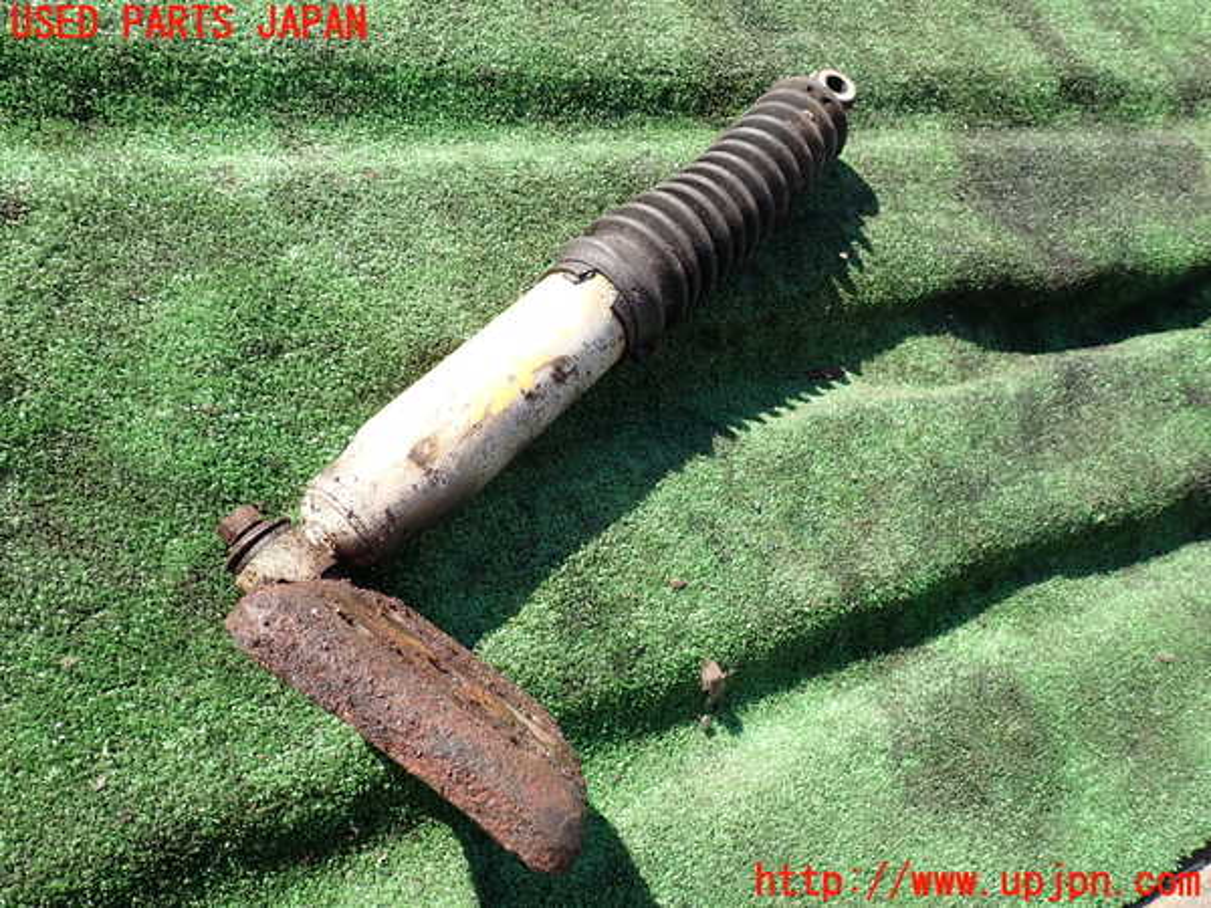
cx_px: 606
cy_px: 454
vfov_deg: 54.9
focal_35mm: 25
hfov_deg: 69.4
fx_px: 875
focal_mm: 4.5
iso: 100
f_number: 2.8
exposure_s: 1/400
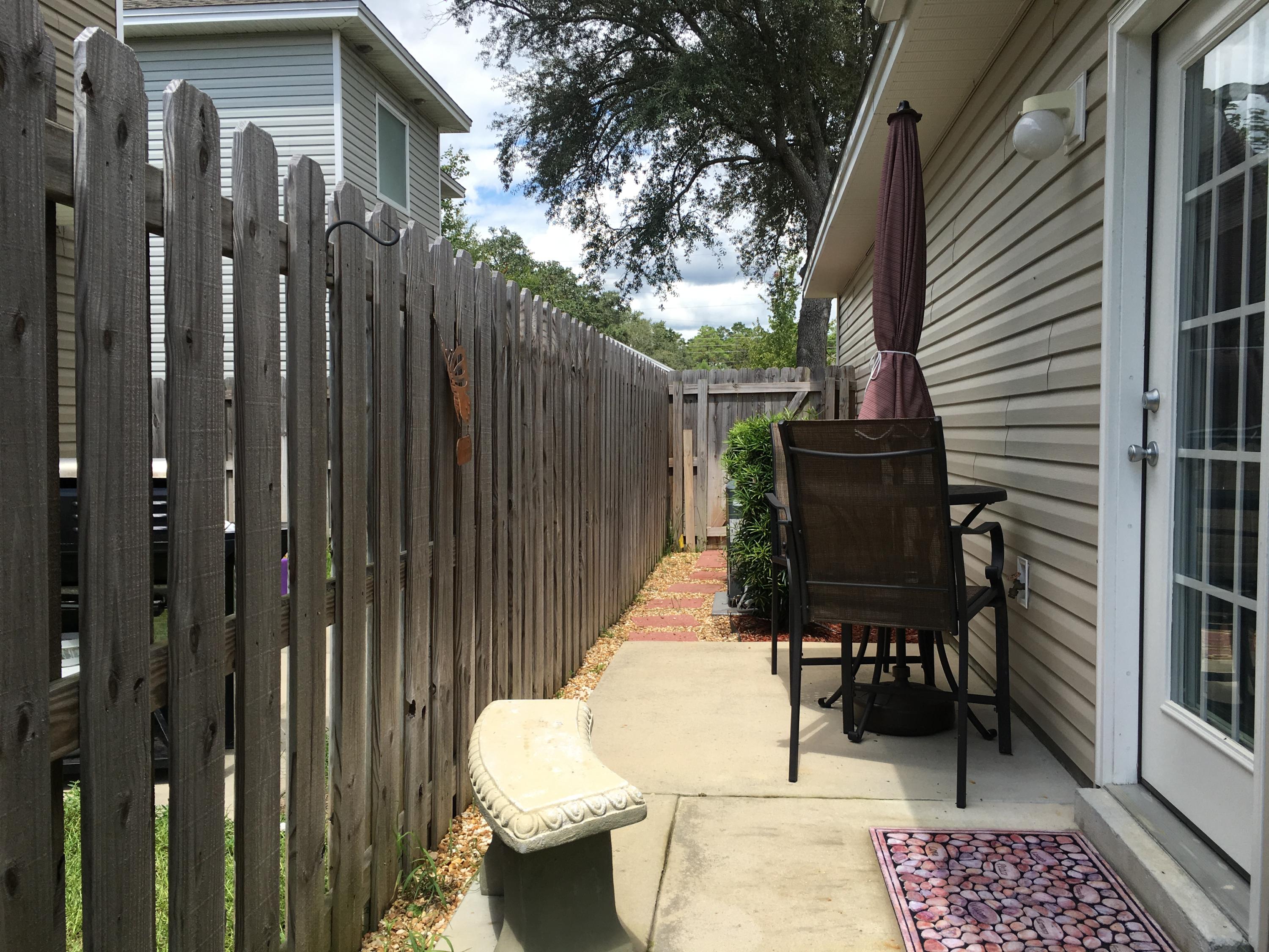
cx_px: 634
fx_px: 1063
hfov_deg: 61.7
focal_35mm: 29
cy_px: 476
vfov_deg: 48.2
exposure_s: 1/1054
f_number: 2.2
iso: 25
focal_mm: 4.15
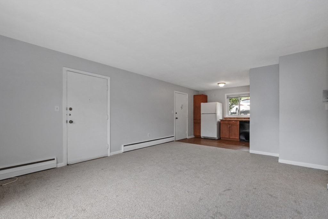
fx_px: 137
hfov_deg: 100.4
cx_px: 164
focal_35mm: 15
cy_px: 110
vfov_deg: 77.3
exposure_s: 1/80
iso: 800
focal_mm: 10
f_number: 5
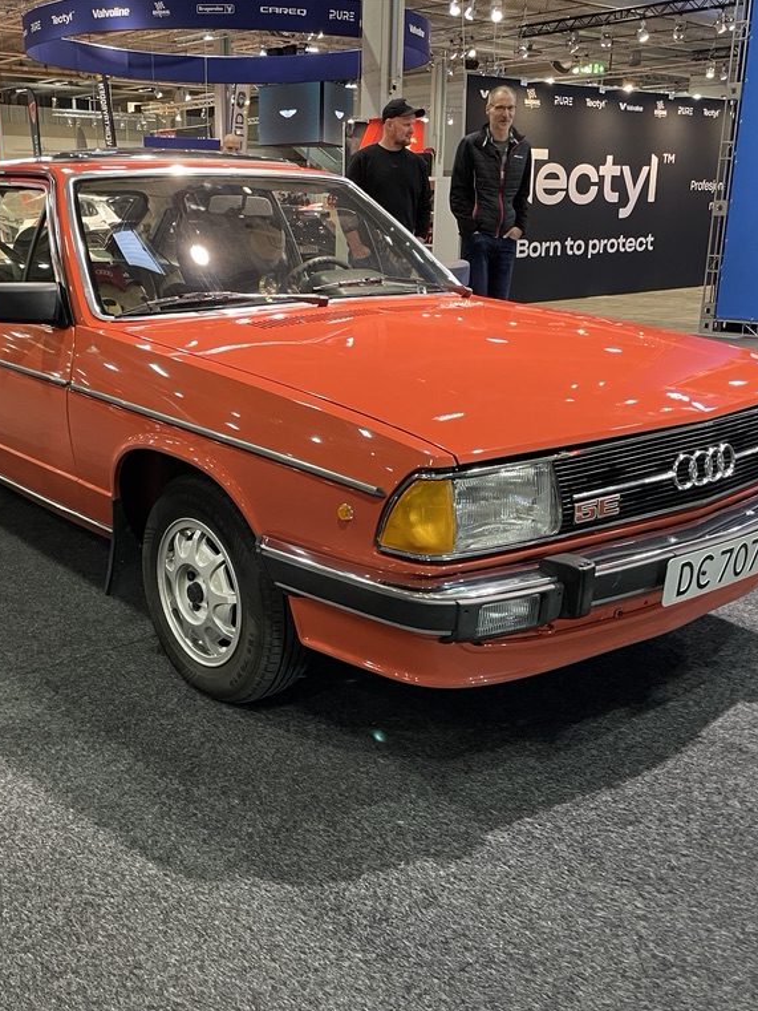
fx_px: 1022
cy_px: 507
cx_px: 283
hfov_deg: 40.4
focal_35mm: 35
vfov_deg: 52.6
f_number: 1.6
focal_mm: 4.2
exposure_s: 1/50
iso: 320
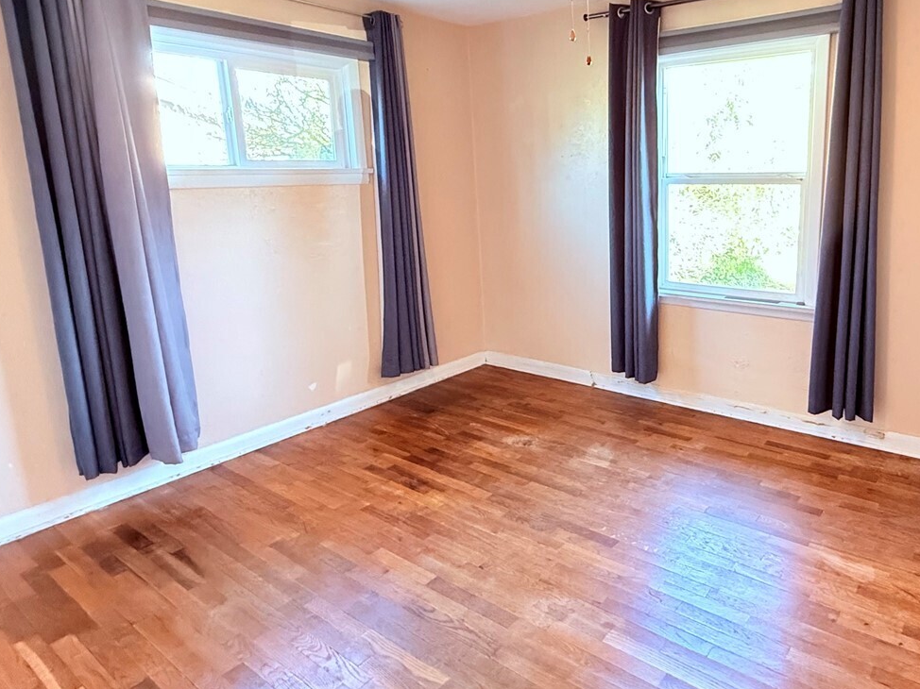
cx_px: 621
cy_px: 286
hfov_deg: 71.5
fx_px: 611
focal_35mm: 23
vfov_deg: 58.5
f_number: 2.2
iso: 800
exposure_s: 1/60
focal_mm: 2.22
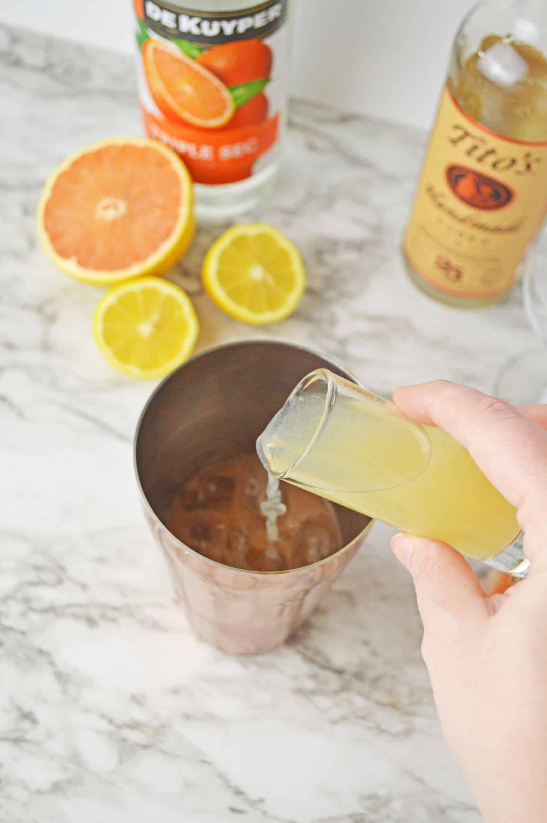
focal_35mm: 44
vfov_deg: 45.0
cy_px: 412
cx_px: 274
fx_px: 993
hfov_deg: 30.8
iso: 1000
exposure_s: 1/500
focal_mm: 29
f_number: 4.5
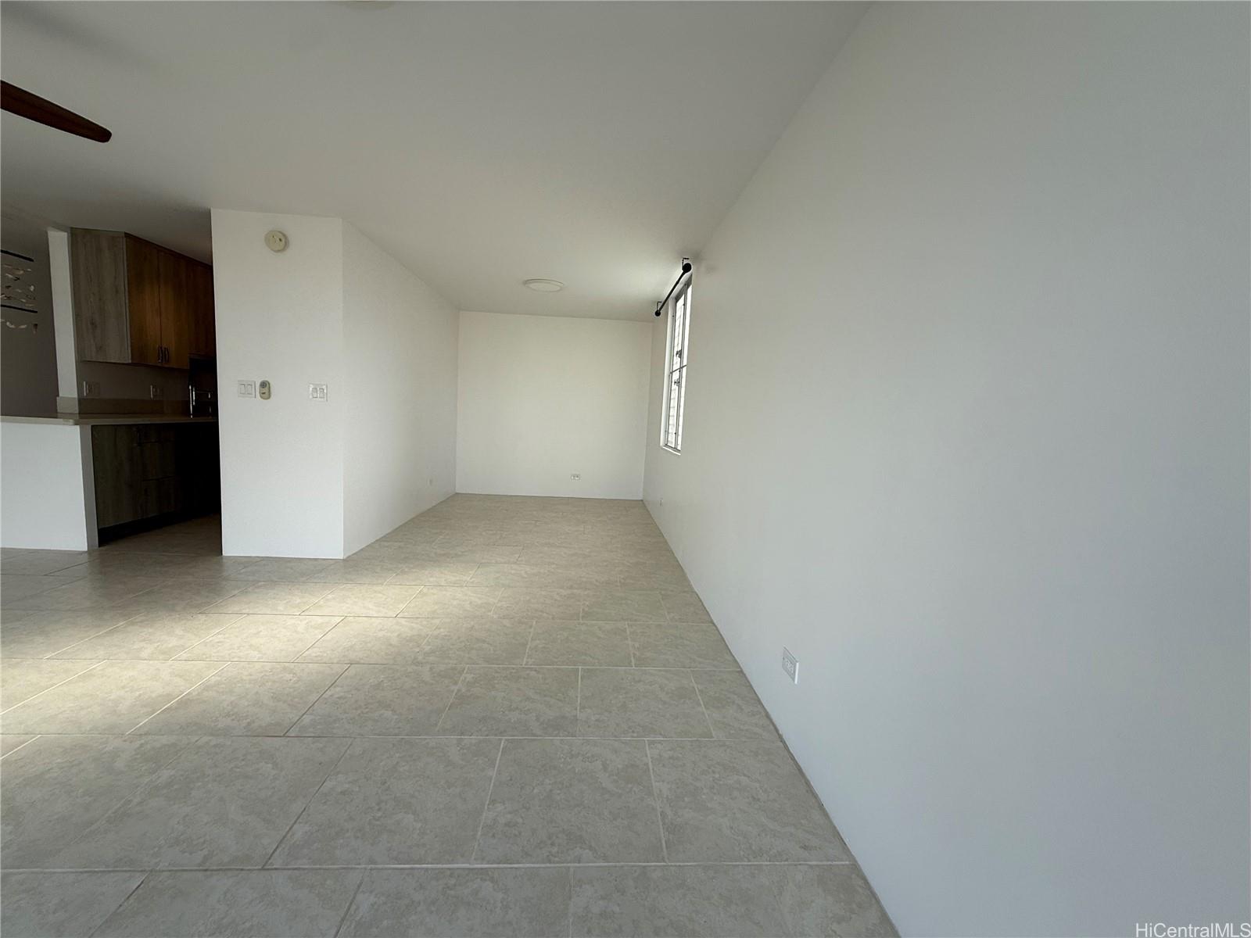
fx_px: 506
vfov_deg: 85.7
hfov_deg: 102.1
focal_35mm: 14
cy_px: 469
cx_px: 626
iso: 50
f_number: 2.2
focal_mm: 2.22
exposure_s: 1/307
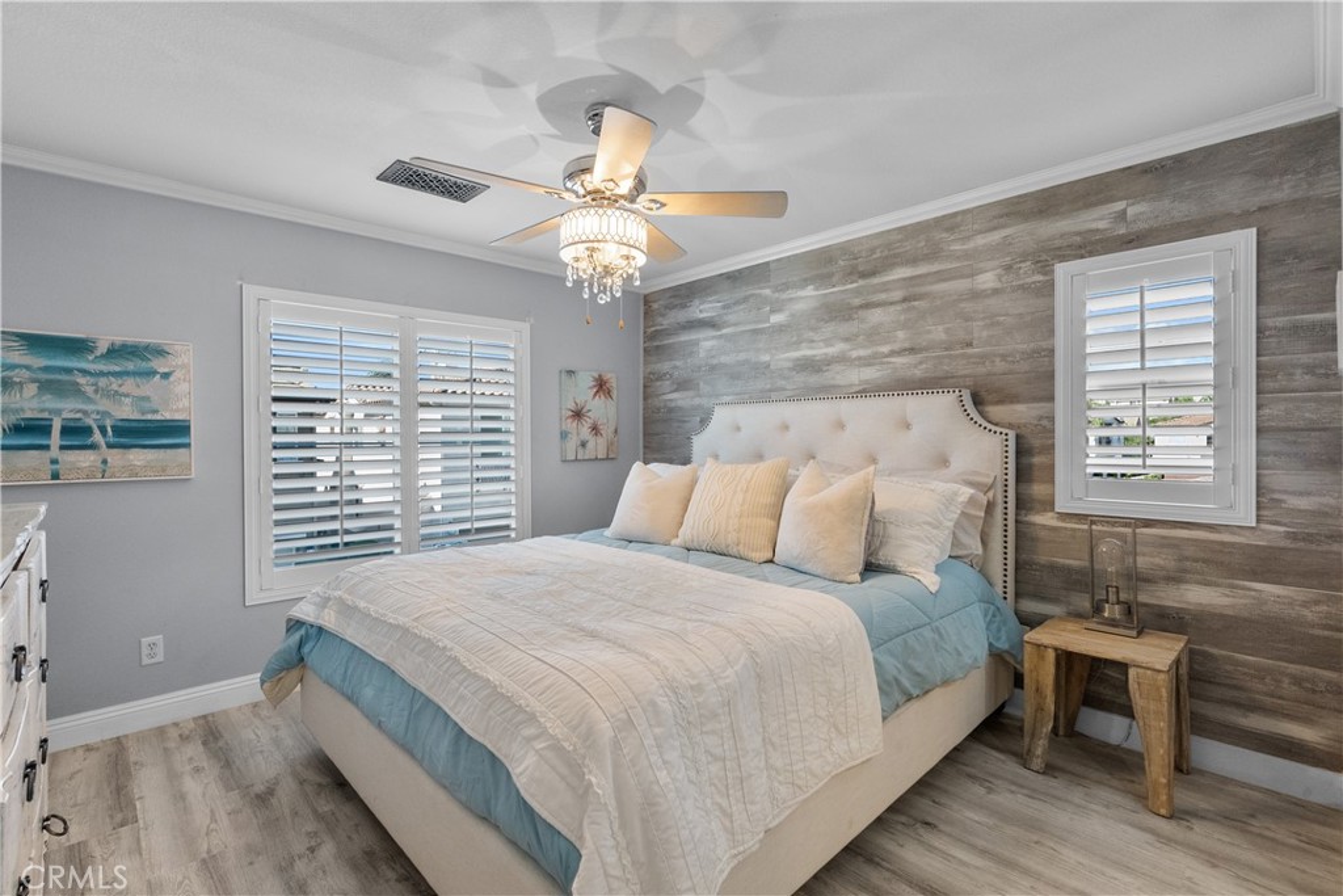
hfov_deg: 96.7
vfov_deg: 73.8
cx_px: 672
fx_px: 597
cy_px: 448
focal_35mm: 16
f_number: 8
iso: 2000
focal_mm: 16
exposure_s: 1/60
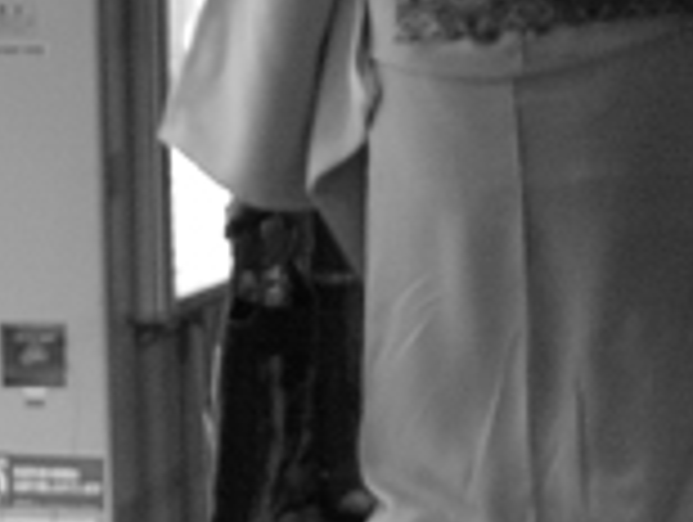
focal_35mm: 262
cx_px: 1251
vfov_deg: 5.7
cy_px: 126
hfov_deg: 7.3
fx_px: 5253
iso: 800
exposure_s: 1/40
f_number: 2.8
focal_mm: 24.2
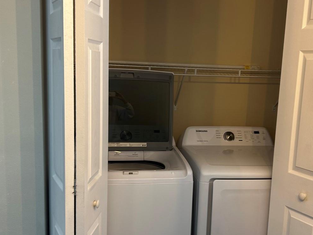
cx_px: 169
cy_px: 128
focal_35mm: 42
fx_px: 380
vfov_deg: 34.3
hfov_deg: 44.7
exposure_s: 1/60
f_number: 1.5
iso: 80
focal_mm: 5.7
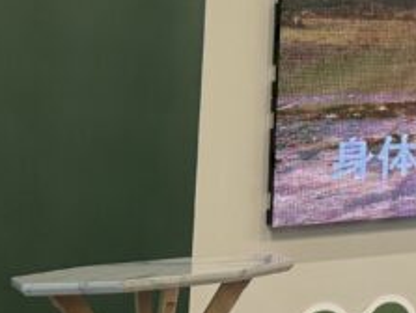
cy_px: -125
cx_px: 929
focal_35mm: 110
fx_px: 1324
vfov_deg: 12.9
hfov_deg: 13.9
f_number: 1.78
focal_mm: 6.76
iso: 125
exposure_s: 1/283
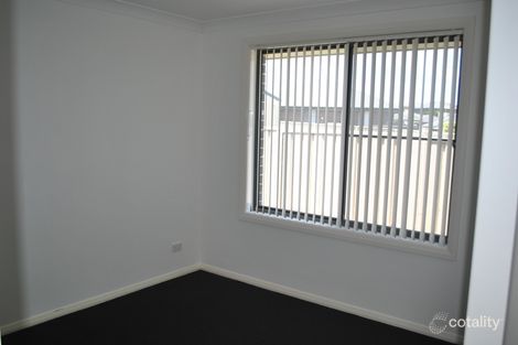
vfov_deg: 43.6
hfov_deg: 61.9
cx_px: 259
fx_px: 431
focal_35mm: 30
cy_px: 172
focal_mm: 20
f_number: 3.8
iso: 100
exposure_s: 1/125
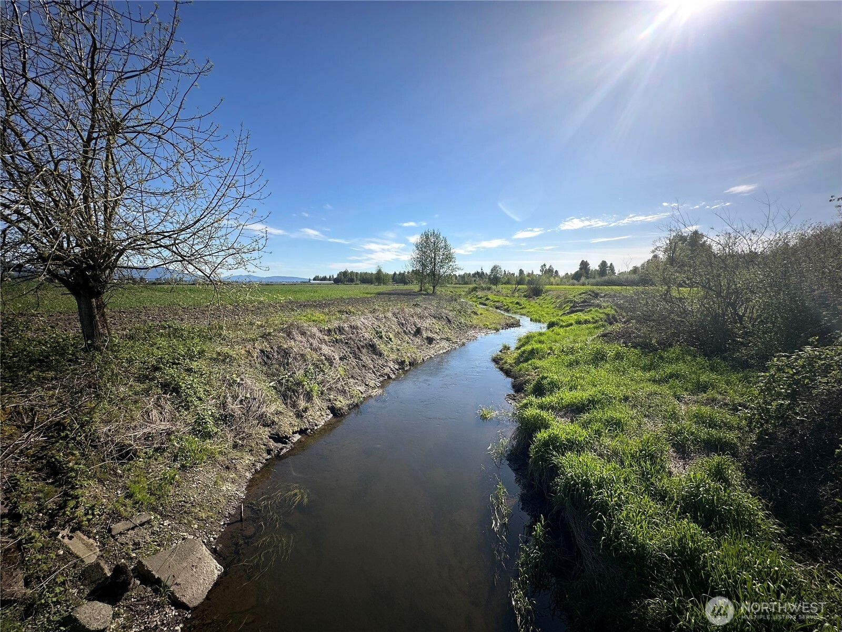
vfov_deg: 85.7
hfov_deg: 102.1
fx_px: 341
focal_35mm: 14
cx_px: 421
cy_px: 316
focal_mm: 2.22
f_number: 2.2
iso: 50
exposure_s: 1/2959
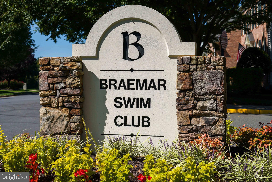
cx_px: 136
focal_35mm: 50
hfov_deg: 39.6
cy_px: 91
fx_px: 378
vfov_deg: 27.0
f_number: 5
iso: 200
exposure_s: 1/1600
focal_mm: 50
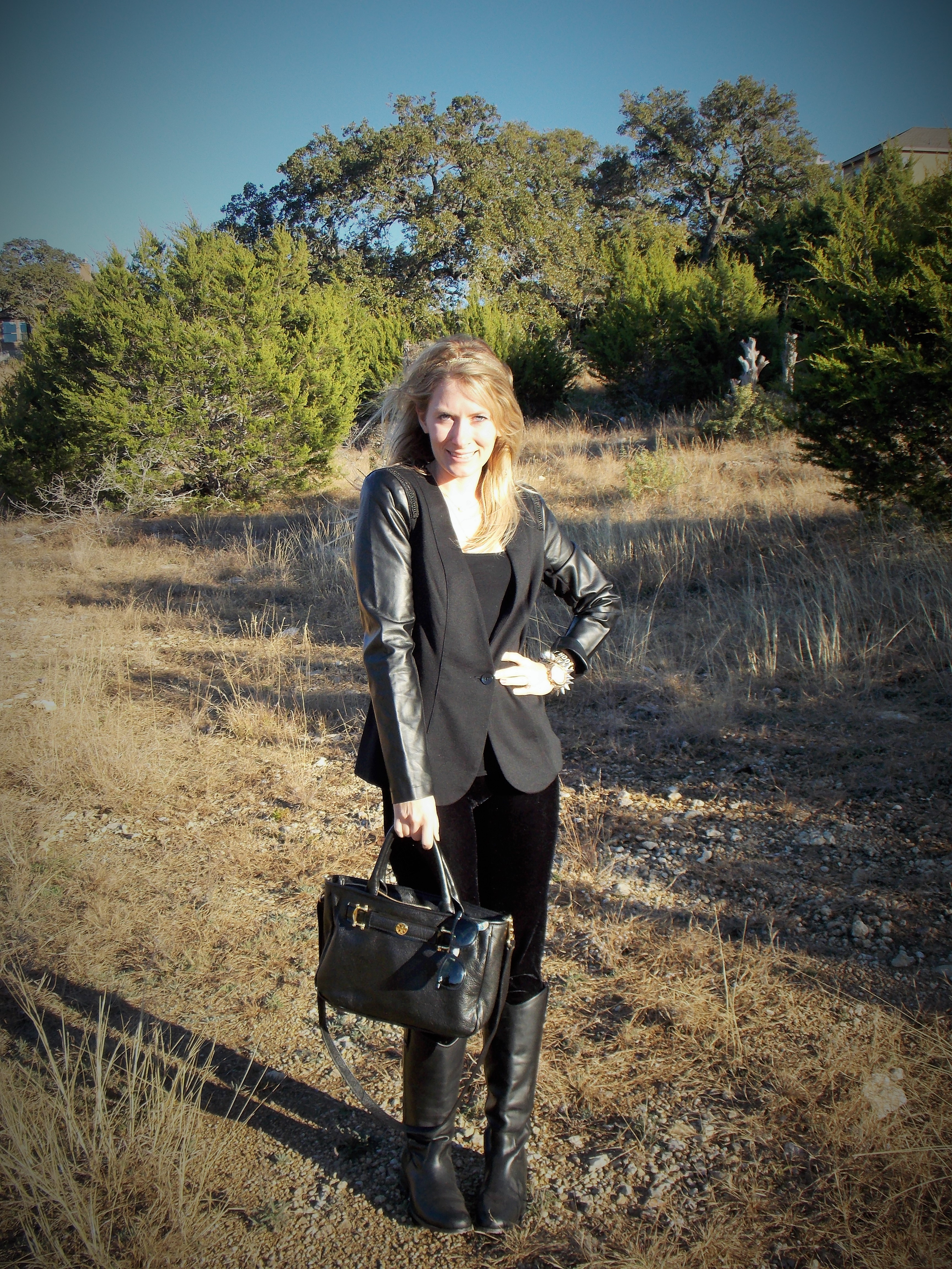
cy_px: 634
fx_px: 1247
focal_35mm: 34
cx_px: 476
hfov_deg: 41.8
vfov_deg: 54.0
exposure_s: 1/400
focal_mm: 6.1
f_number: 3.4
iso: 80
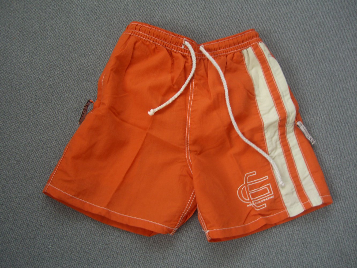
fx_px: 392
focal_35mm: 38
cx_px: 178
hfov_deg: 49.0
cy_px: 134
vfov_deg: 37.7
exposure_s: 1/15
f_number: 2.8
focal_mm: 7.9
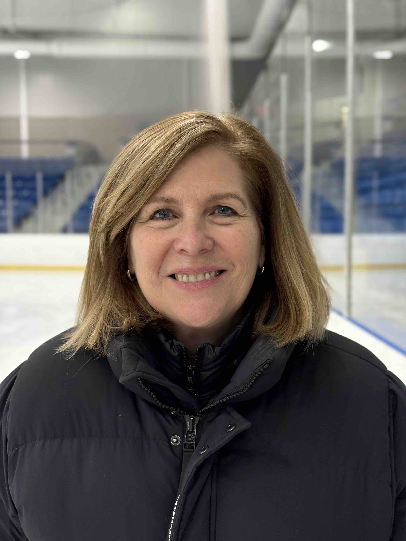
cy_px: 270
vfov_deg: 36.8
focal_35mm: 52
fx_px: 813
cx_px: 203
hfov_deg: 28.0
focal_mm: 5.96
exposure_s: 1/60
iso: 80
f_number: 1.6
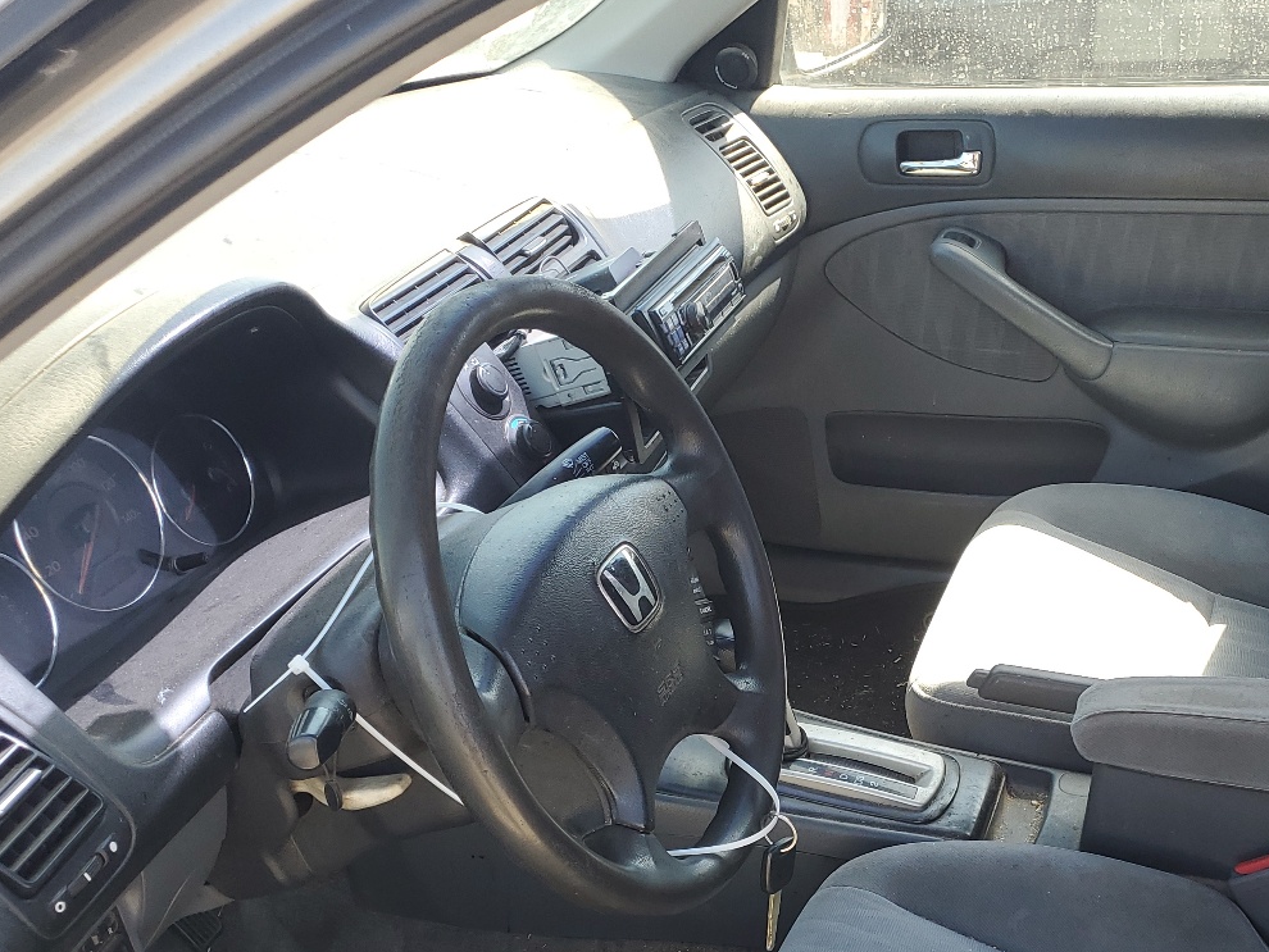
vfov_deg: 33.3
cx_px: 913
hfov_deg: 43.7
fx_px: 1540
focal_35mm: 42
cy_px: 766
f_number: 1.5
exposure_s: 1/244
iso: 50
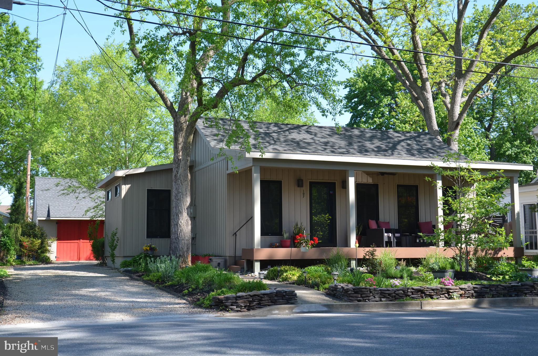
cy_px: 178
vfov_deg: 31.7
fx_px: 626
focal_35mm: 42
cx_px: 269
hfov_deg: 46.5
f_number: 7.1
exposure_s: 1/200
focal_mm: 28
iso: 200
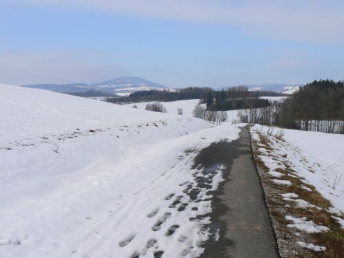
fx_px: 358
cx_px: 172
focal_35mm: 36
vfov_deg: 39.7
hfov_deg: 51.4
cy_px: 129
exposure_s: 1/400
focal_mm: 6
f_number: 8
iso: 80
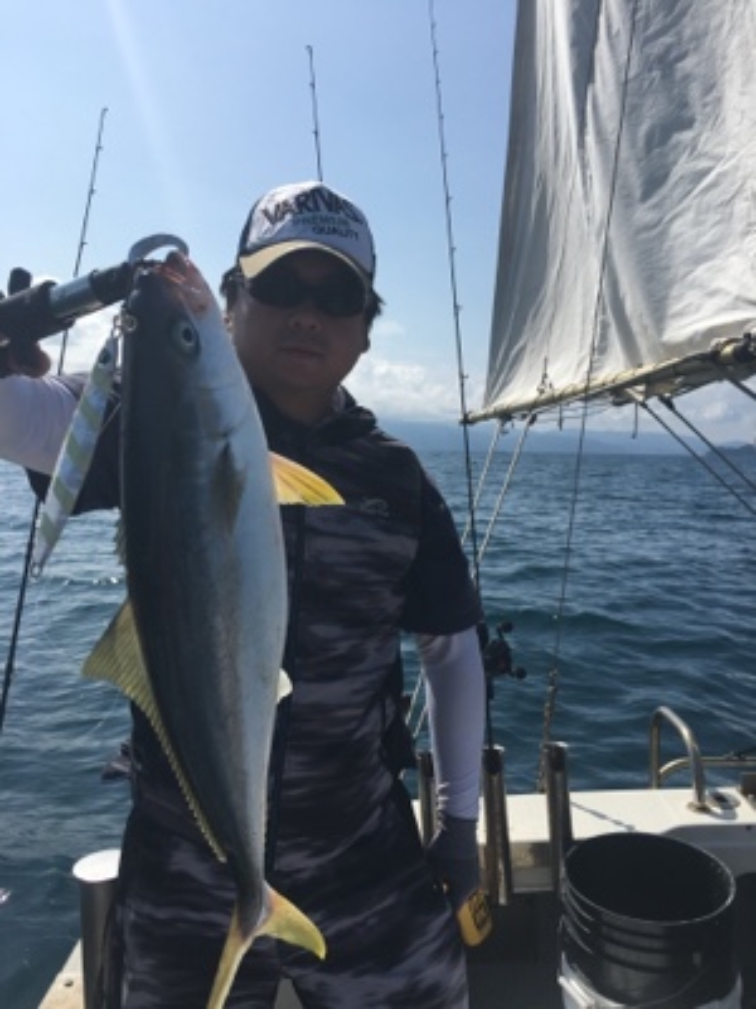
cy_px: 504
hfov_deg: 48.2
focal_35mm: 29
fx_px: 844
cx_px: 378
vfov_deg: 61.7
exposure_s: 1/2849
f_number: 2.2
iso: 25
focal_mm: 4.15
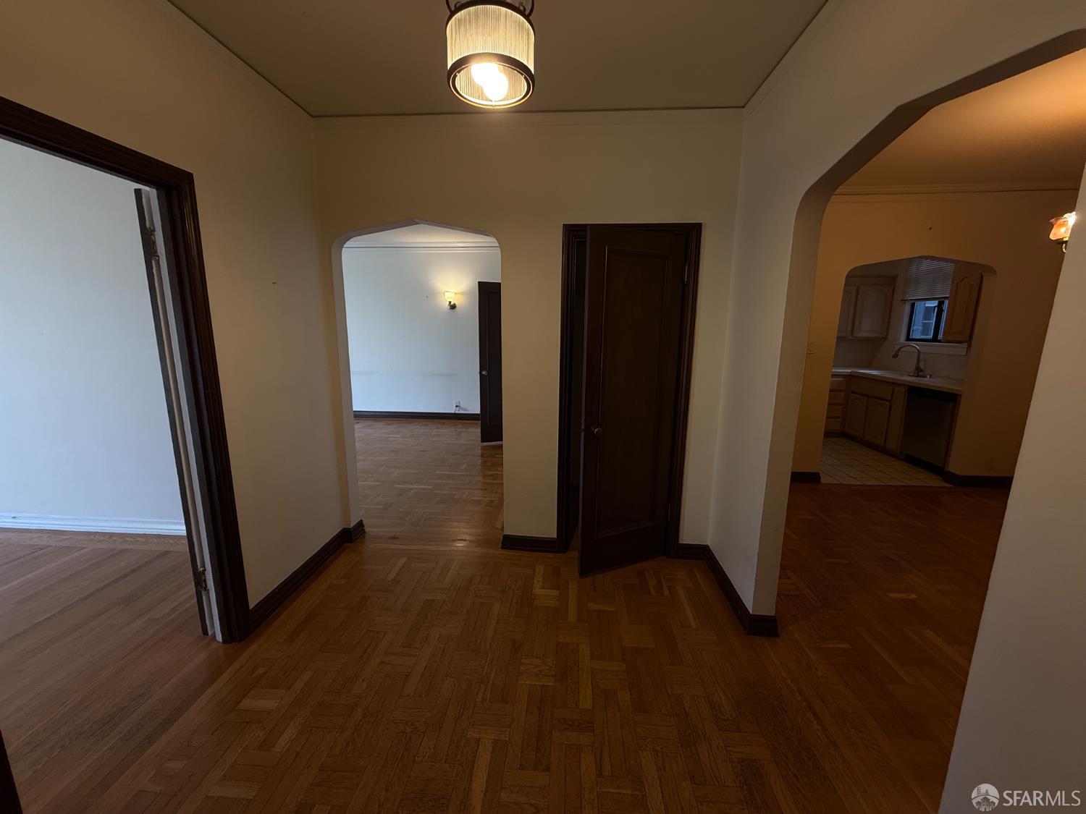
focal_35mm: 14
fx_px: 439
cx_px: 543
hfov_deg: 102.1
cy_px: 407
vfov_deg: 85.7
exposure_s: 1/120
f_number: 2.2
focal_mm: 2.22
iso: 125
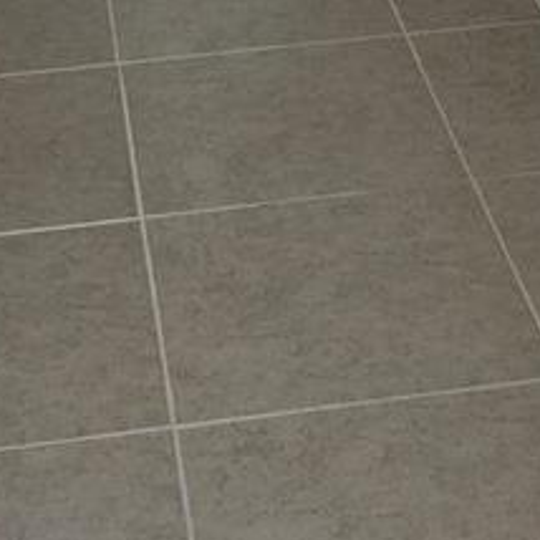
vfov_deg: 11.4
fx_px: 2012
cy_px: -916
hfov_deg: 15.2
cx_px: 373
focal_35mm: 114
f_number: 1.8
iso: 50
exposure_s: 1/180
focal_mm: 5.54
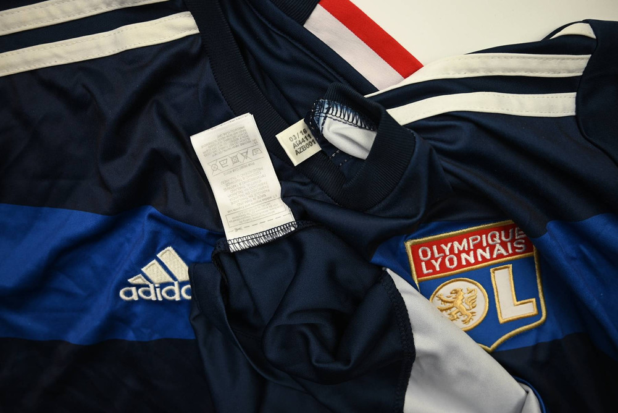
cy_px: 206
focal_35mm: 24
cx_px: 309
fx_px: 412
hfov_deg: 73.7
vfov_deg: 53.2
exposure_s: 1/125
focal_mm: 24
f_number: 5.6
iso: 200
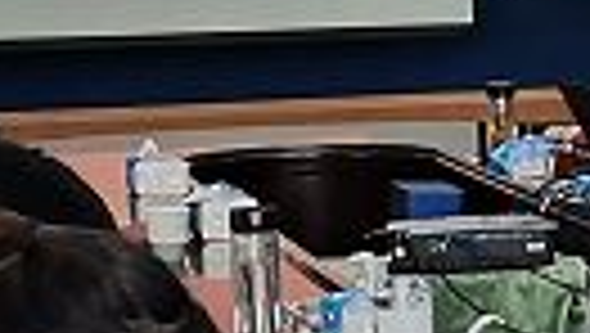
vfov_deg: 6.2
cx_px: 1216
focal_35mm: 195
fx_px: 3054
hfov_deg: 10.1
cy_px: 295
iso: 800
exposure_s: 1/50
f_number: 1.8
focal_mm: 4.75
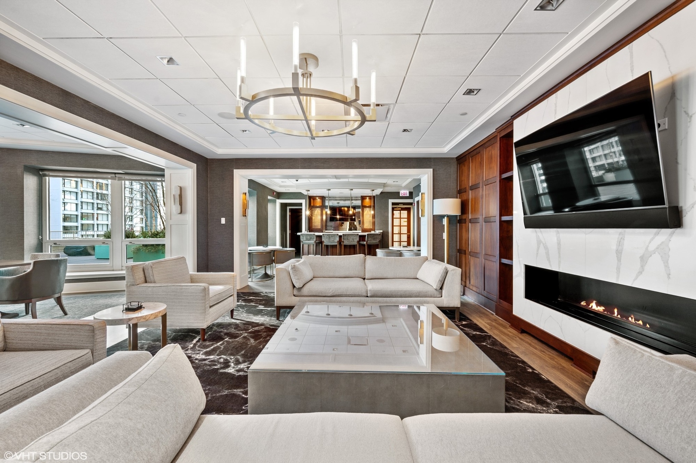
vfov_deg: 77.2
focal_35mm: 15
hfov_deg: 100.4
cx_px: 348
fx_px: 290
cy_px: 232
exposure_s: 5
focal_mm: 15
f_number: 9
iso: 100
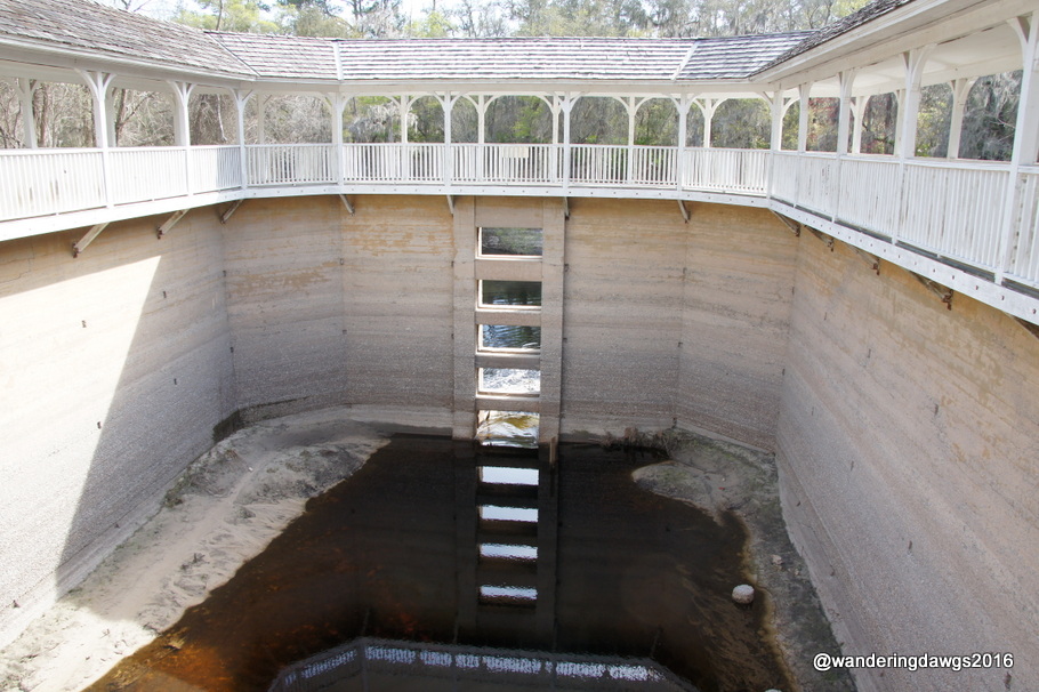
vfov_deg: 47.9
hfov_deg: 67.4
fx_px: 779
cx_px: 520
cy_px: 346
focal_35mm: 27
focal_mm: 18
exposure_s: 1/80
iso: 200
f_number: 8
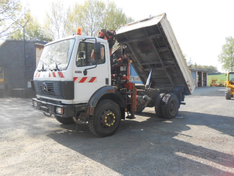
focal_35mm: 26
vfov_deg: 53.1
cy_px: 88
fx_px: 176
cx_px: 117
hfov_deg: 67.3
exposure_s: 1/250
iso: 80
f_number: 3.5
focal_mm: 4.6
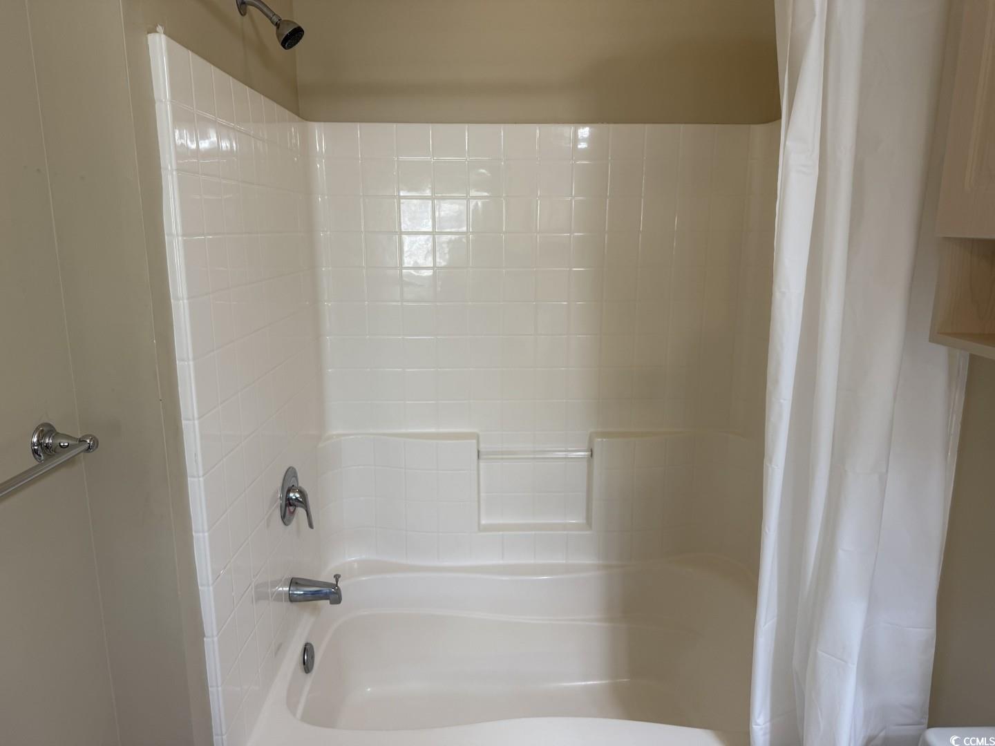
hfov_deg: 71.6
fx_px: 690
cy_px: 373
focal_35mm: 24
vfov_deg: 56.8
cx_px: 498
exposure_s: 1/60
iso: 125
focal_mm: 6.76
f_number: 1.78
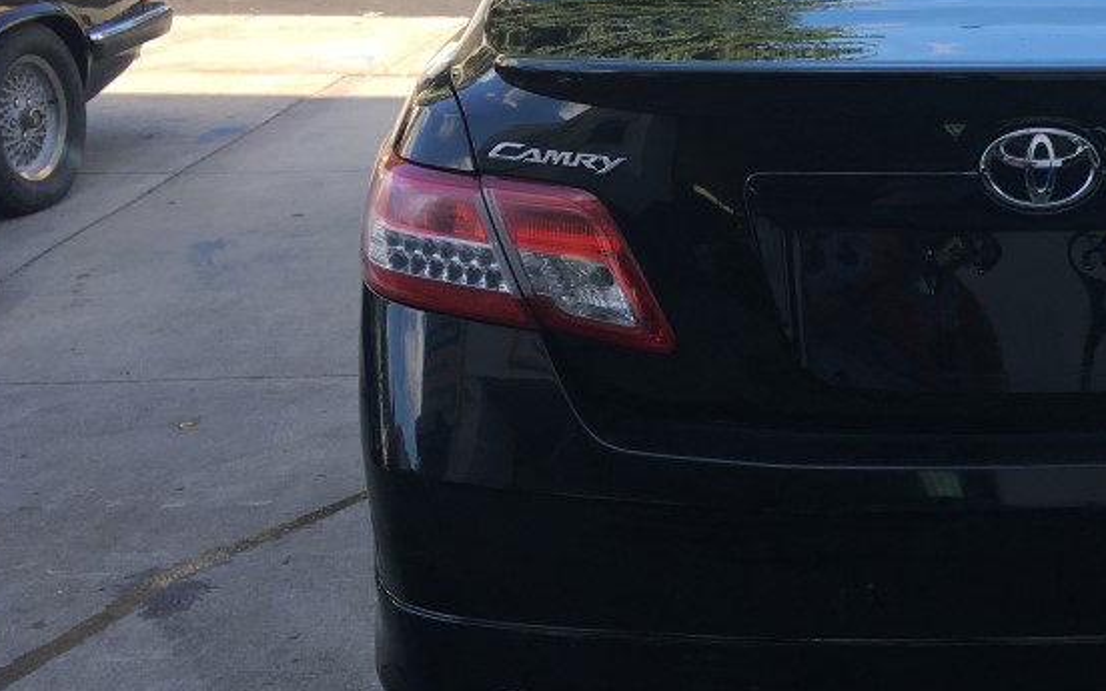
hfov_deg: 34.0
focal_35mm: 57
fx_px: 1718
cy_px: 326
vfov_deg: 22.7
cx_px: 968
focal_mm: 4.15
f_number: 2.2
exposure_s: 1/368
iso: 25
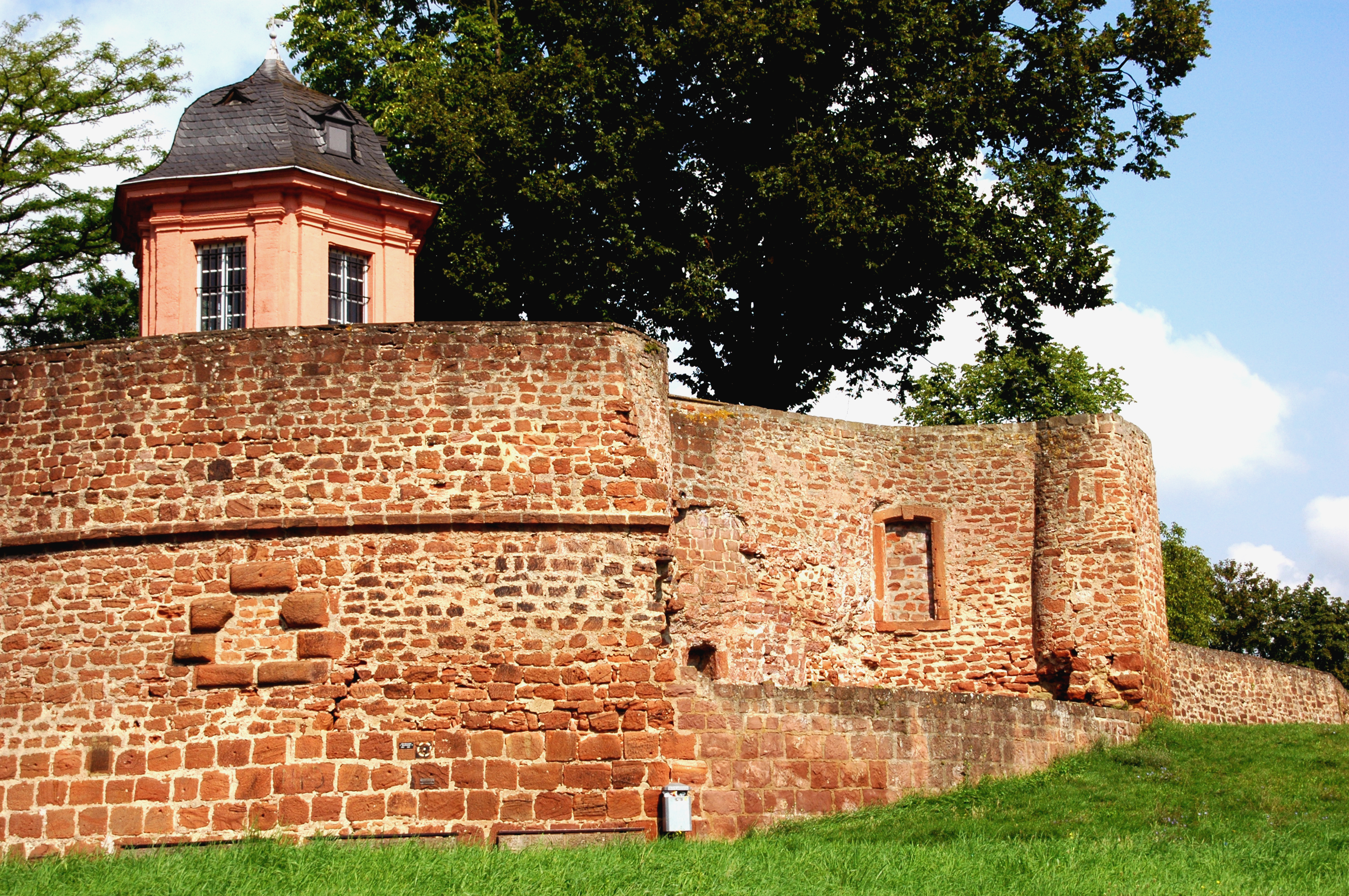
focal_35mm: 60
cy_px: 448
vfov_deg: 22.6
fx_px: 2246
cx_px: 674
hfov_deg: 33.4
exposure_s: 1/400
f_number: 10
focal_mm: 40
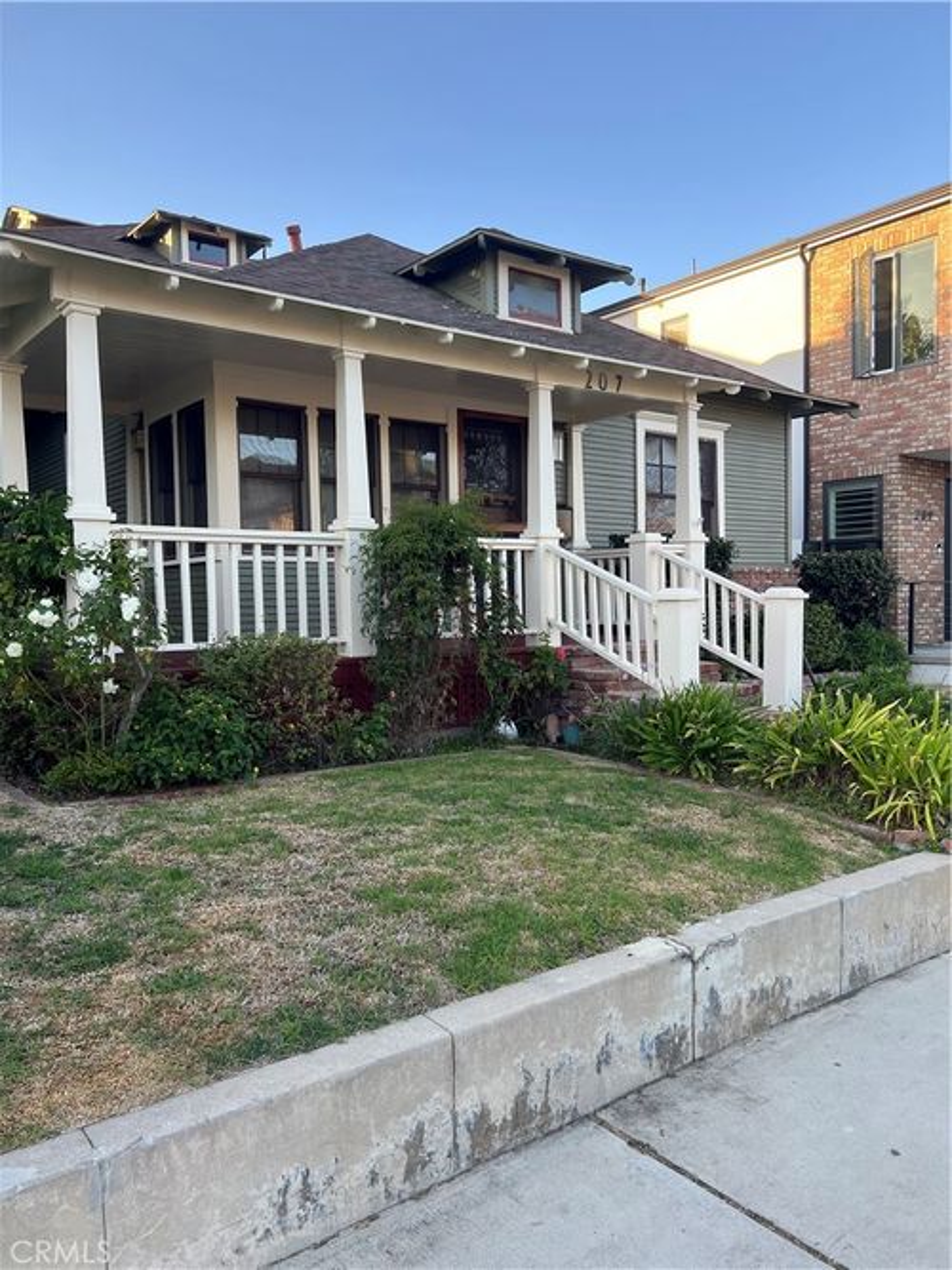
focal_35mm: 26
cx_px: 476
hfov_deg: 53.0
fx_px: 954
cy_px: 635
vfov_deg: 67.3
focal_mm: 5.7
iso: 50
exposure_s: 1/394
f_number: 1.5
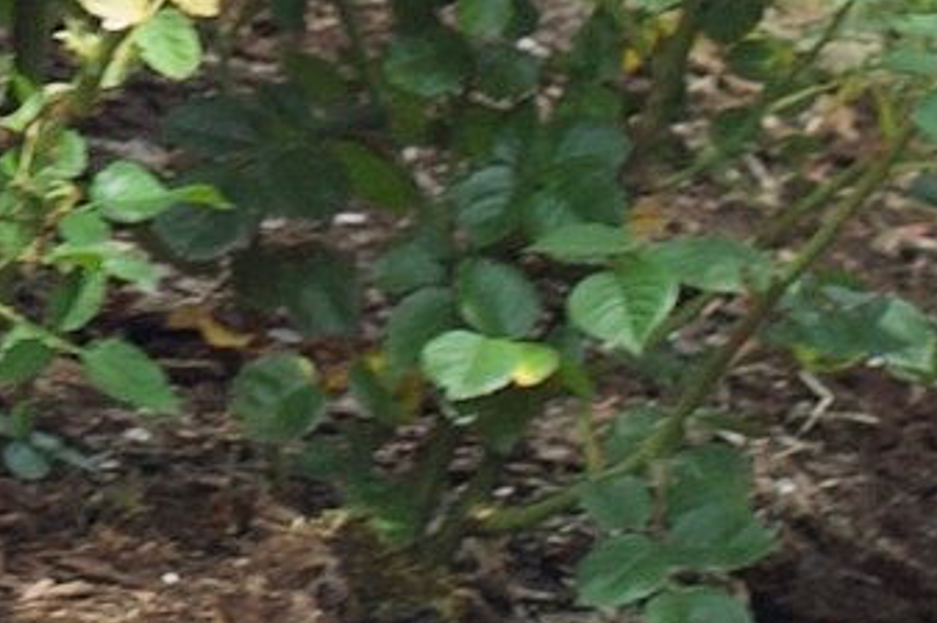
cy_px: -1254
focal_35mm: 556
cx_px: -981
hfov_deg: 3.7
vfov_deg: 2.4
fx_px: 14457
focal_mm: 50
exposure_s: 1/250
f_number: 8
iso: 400
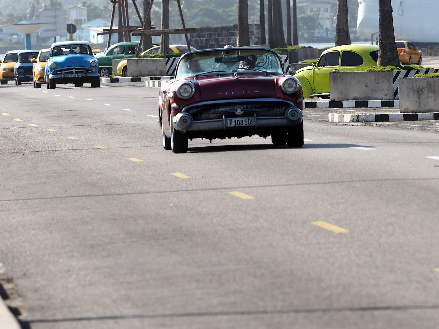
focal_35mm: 509
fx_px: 6455
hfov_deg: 3.9
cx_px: 265
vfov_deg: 2.9
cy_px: 94
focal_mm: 150
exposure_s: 1/2000
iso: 200
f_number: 4
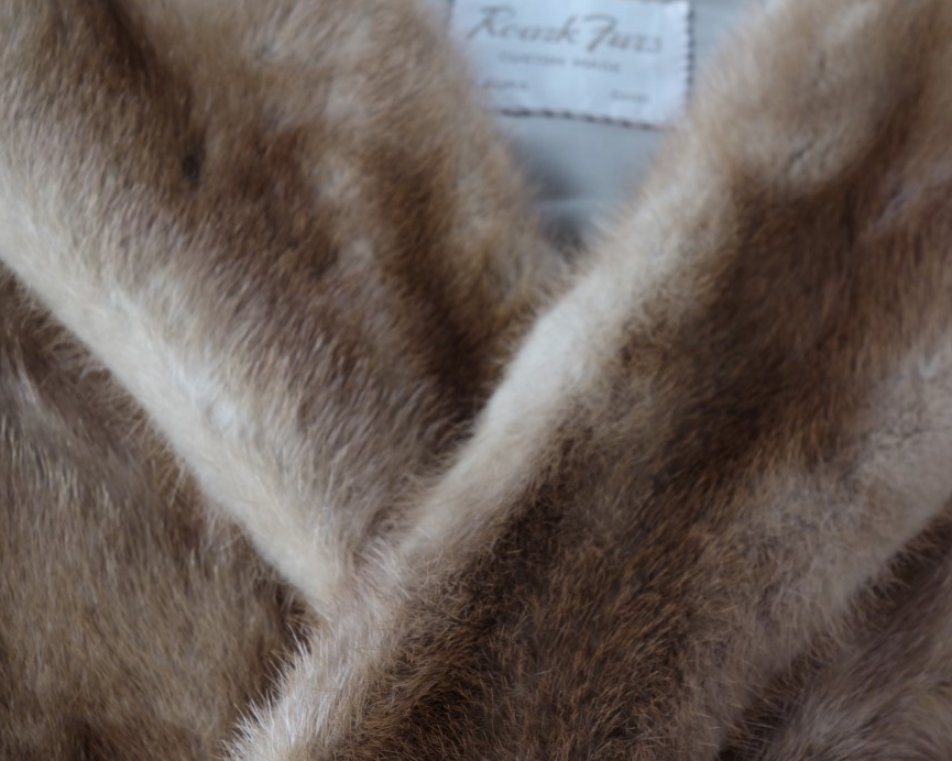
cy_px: 404
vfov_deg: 42.2
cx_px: 568
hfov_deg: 51.2
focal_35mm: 35
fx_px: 986
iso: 125
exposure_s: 1/100
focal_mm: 10.4
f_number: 3.2
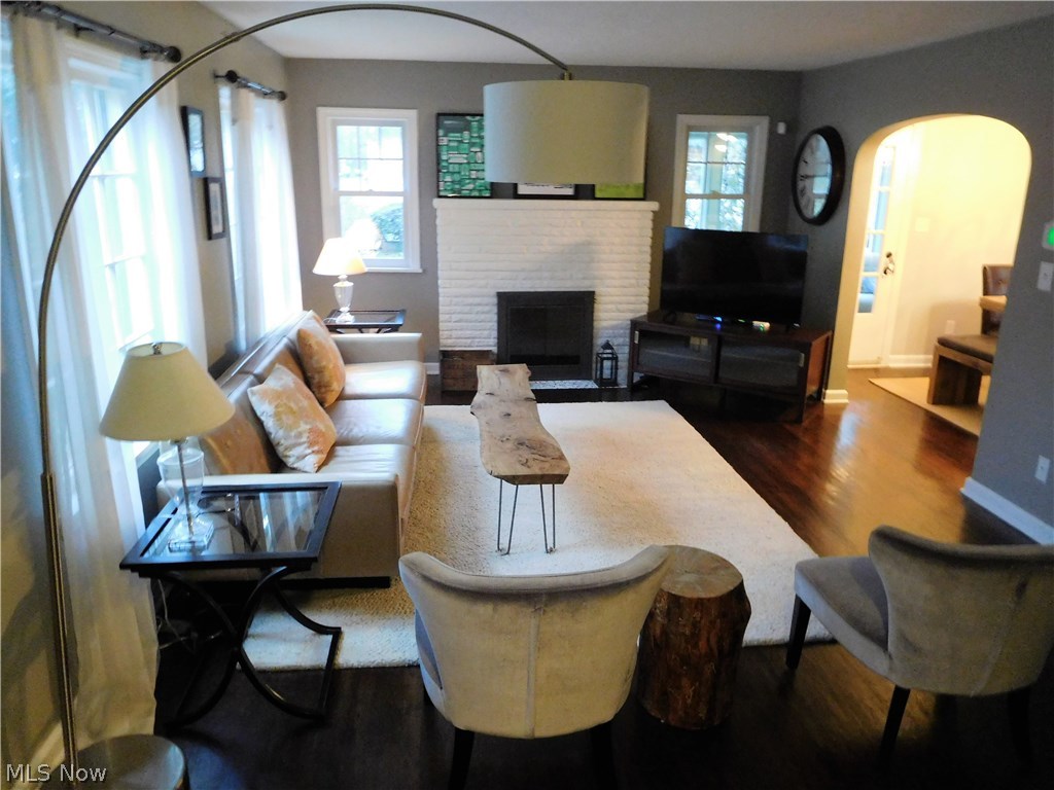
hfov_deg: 69.4
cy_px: 395
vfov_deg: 54.9
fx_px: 761
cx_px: 527
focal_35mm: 25
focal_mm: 4.5
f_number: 3.4
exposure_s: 1/6
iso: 800
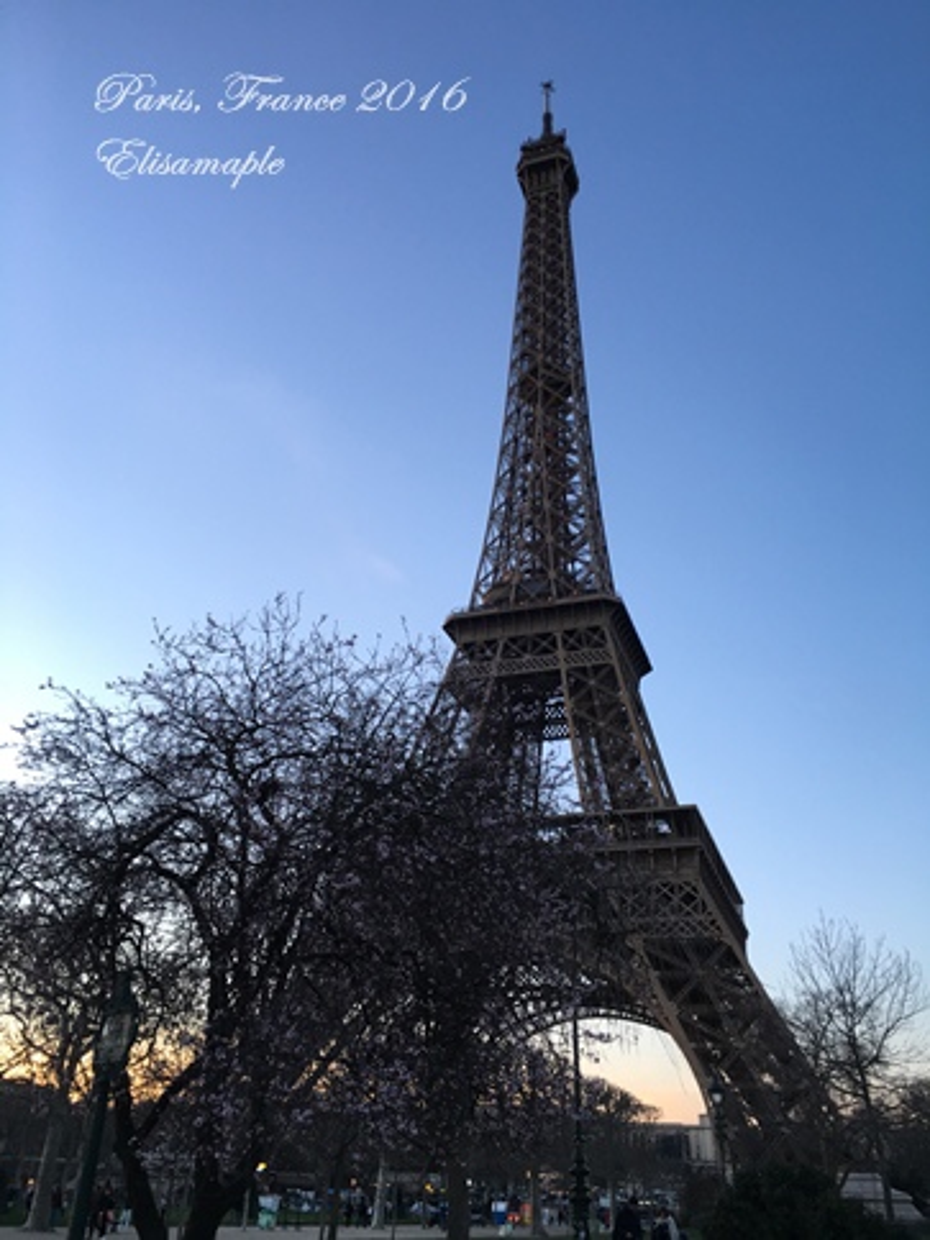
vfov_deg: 61.7
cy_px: 620
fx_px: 1039
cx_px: 465
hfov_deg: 48.2
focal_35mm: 29
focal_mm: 4.15
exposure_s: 1/100
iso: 32
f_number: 2.2
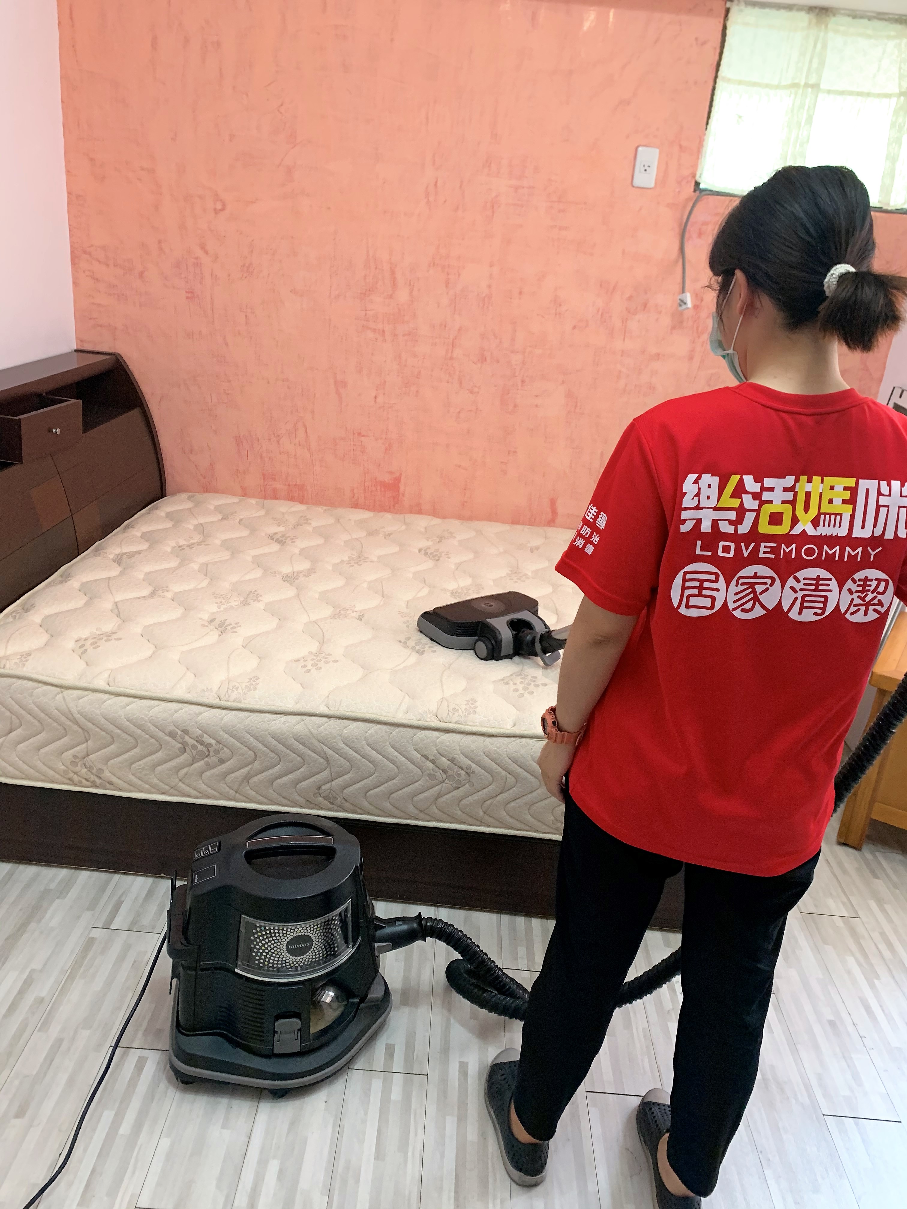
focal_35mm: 26
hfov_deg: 53.1
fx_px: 908
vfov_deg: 67.3
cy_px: 604
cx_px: 454
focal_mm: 4.25
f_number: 1.8
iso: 160
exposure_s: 1/60
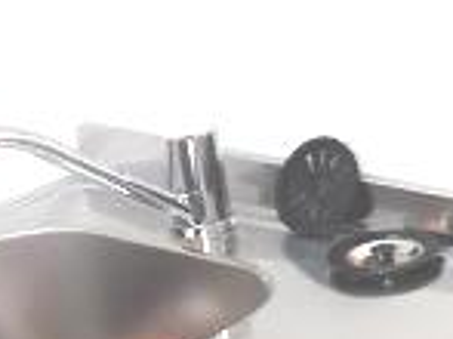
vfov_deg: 9.5
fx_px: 2040
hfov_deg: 12.4
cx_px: 518
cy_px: 304
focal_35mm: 156
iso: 80
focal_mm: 4.28
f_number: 2.4
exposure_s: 1/20
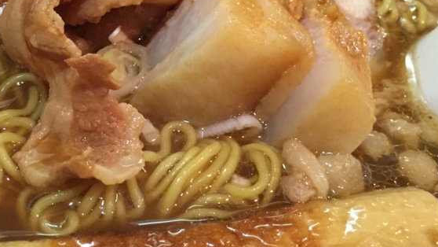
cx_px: 132
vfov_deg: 20.7
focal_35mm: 58
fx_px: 674
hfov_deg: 35.5
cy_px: 90
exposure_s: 1/25
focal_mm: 4.15
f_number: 2.2
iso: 250
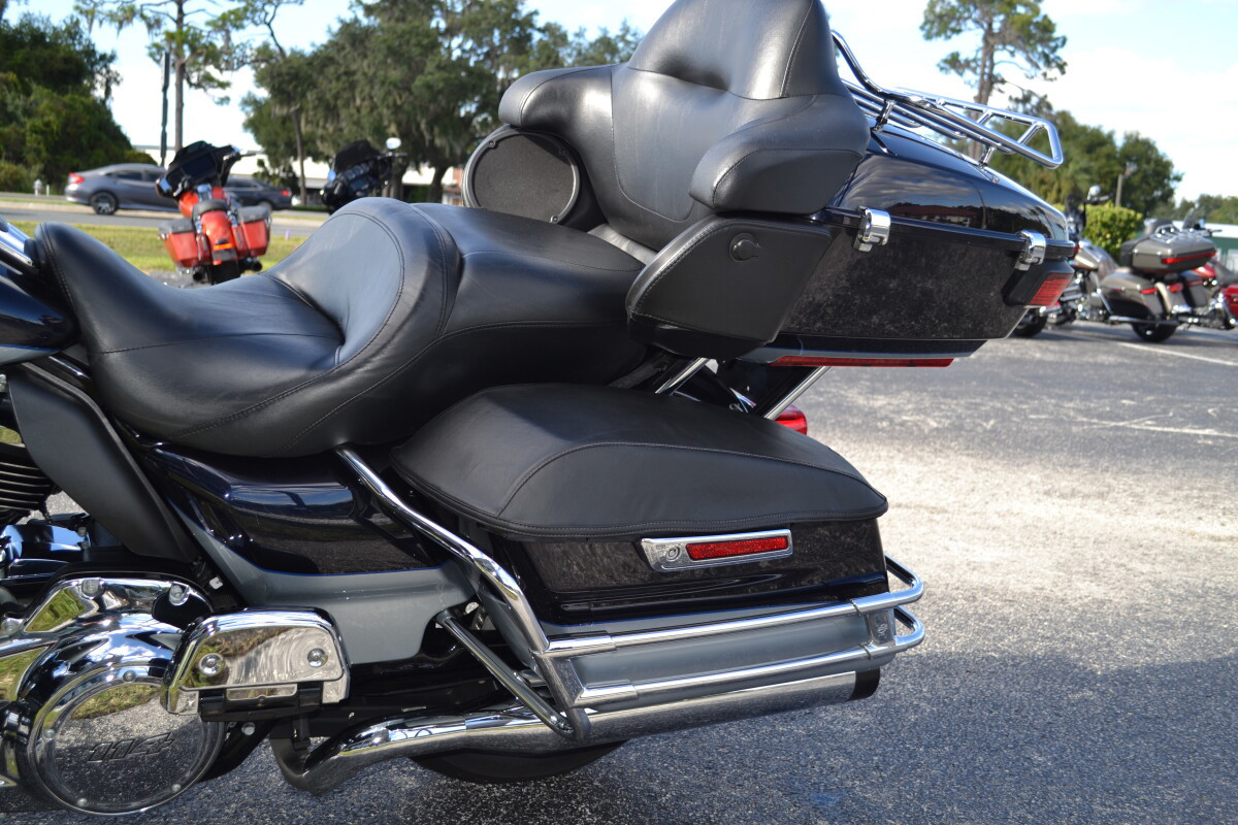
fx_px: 1238
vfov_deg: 36.9
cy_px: 412
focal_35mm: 36
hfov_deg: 53.1
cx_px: 619
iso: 100
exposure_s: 1/200
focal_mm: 24
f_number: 4.5
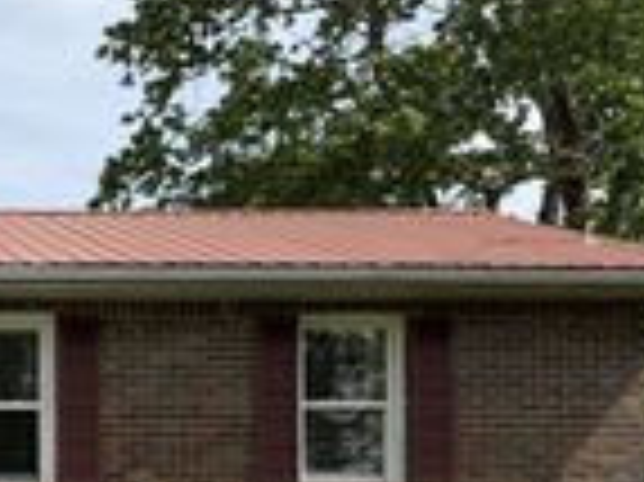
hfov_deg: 21.5
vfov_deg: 16.8
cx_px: -144
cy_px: 565
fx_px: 1561
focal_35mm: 84
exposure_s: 1/4405
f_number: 1.78
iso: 80
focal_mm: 6.76
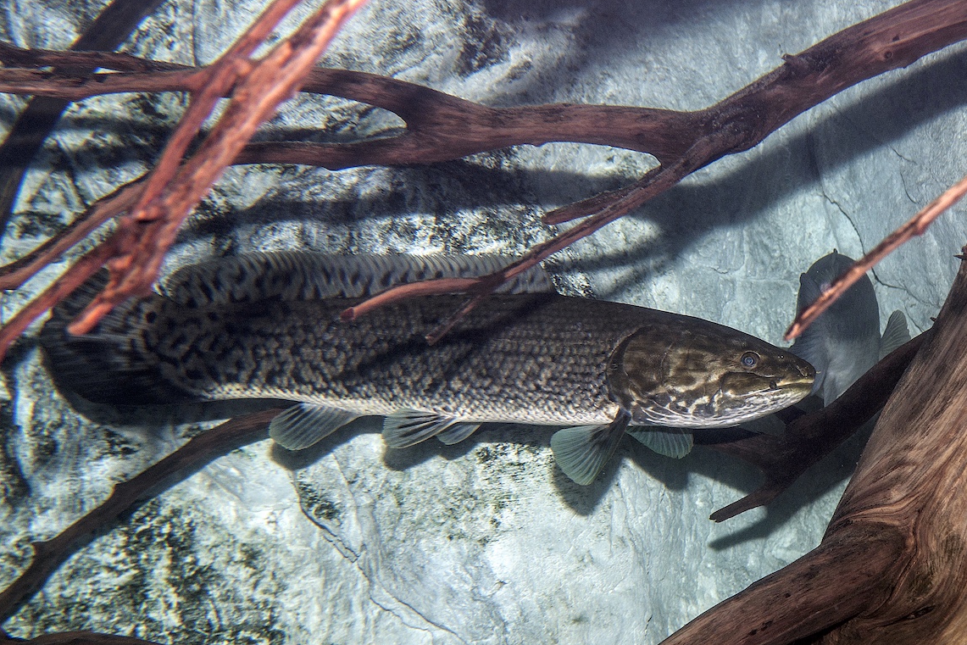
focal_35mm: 82
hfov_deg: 24.8
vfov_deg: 16.7
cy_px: 338
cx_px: 479
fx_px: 2203
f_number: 8
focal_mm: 52
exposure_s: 1/60
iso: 200
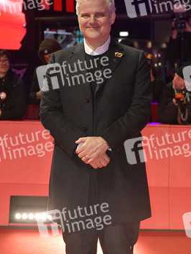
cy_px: 111
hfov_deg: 20.2
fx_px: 536
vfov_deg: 26.6
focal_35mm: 73
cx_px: 95
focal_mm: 66
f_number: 6.3
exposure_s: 1/250
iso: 2000
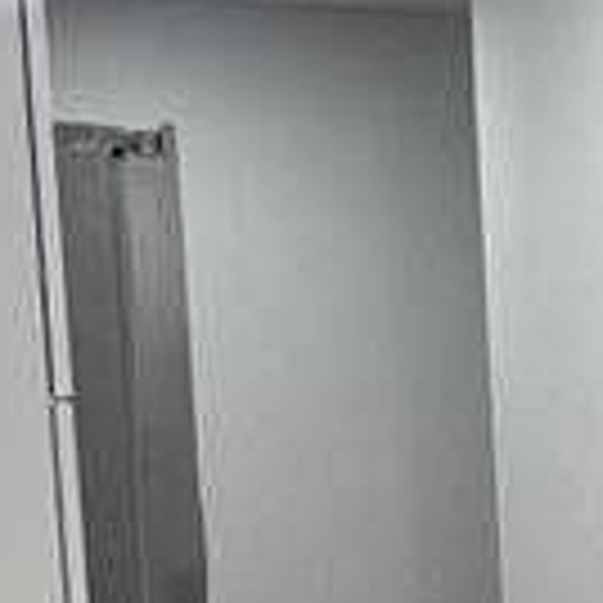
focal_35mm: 111
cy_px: 594
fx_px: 2188
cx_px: 1062
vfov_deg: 15.4
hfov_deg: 14.0
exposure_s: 1/60
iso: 160
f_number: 2.2
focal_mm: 2.22
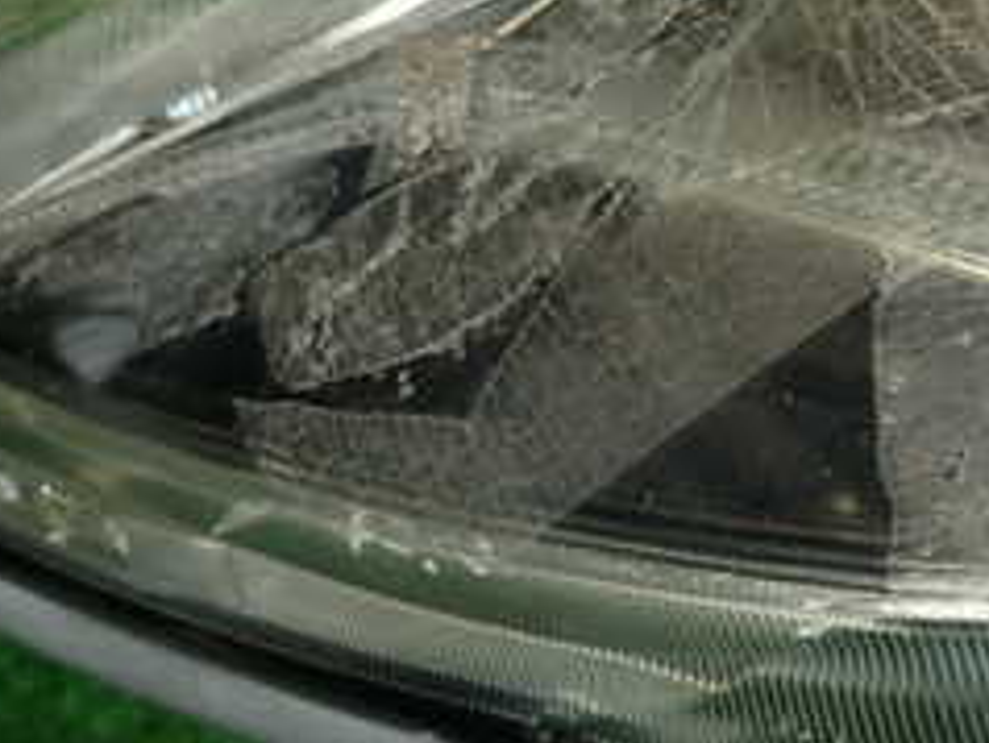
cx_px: 1180
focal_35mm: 63
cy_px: 519
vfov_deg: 23.2
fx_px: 1802
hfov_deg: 27.2
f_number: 2
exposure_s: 1/60
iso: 100
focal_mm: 4.5
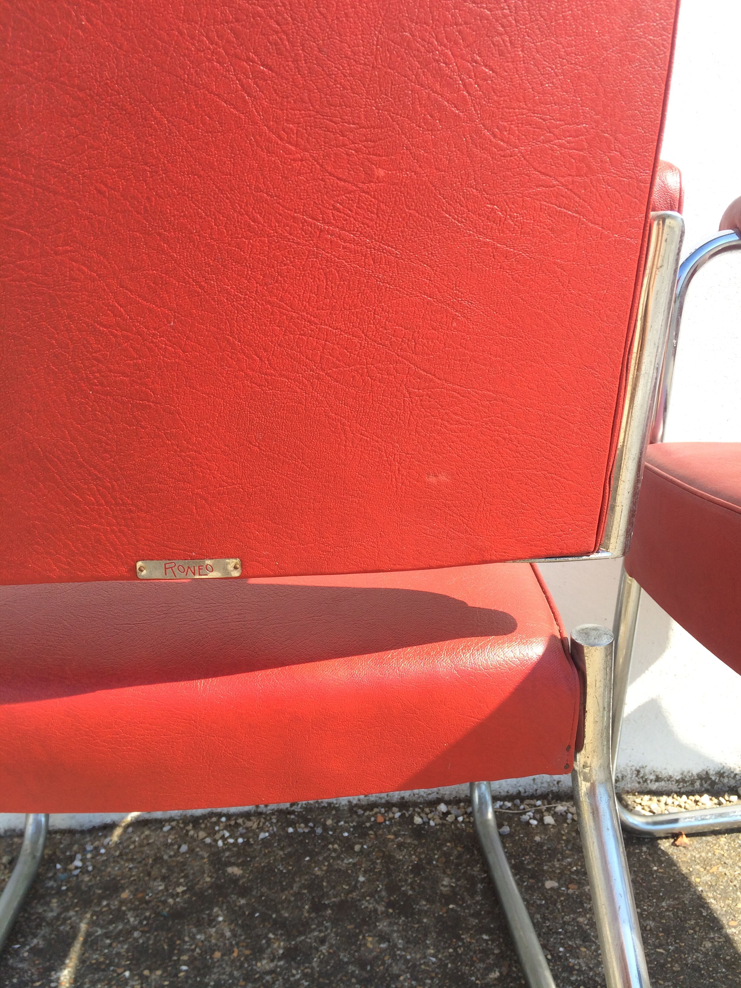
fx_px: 828
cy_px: 494
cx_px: 370
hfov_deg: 48.2
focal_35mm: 29
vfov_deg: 61.7
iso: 32
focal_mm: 4.15
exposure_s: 1/622
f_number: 2.2
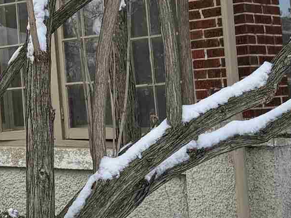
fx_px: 1035
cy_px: -74
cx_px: -29
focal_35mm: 123
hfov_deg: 15.6
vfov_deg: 11.7
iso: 80
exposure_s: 1/2299
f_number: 1.78
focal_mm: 6.76
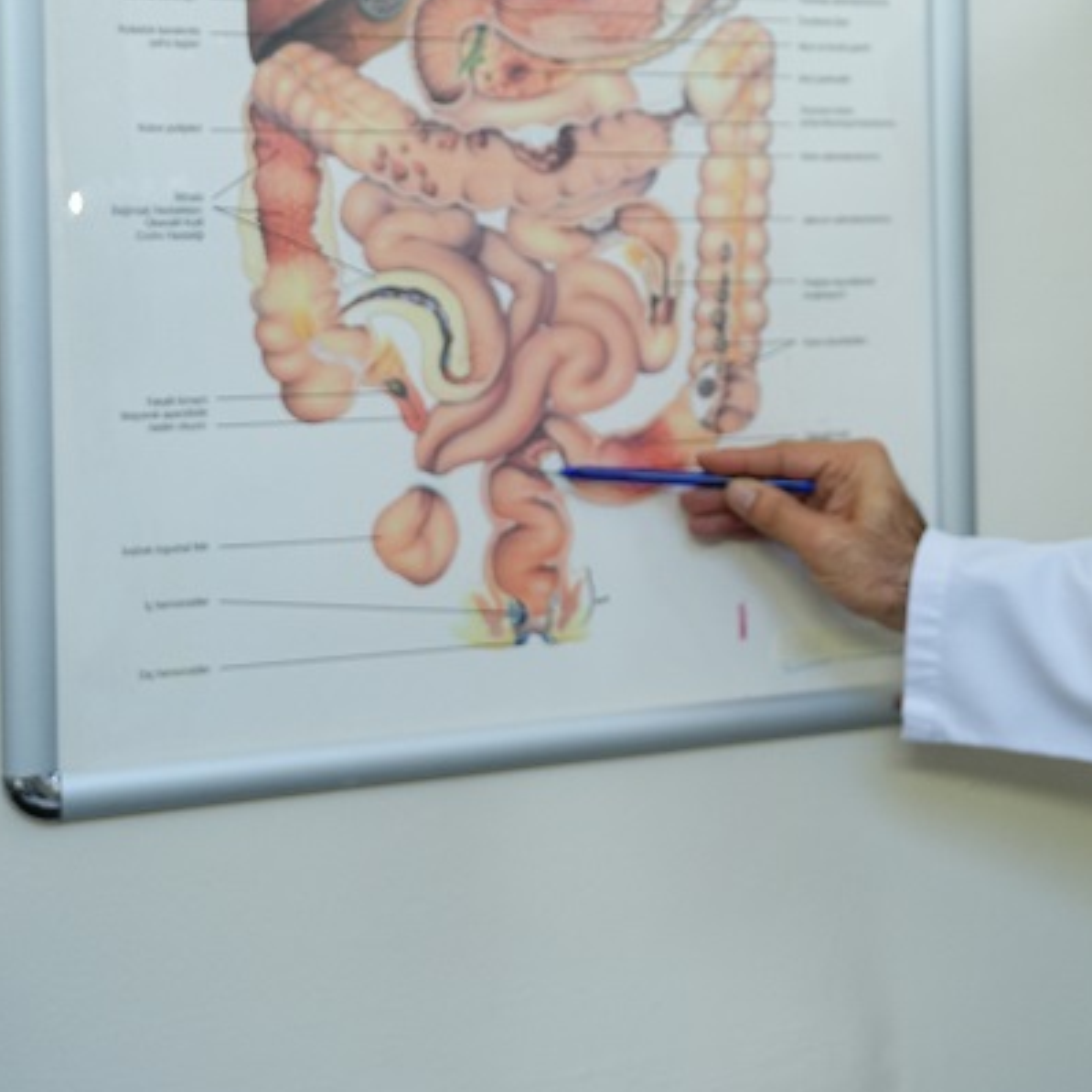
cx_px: 1269
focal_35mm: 79
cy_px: 269
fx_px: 2820
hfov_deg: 20.6
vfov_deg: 21.7
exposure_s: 1/125
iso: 640
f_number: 2.8
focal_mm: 37
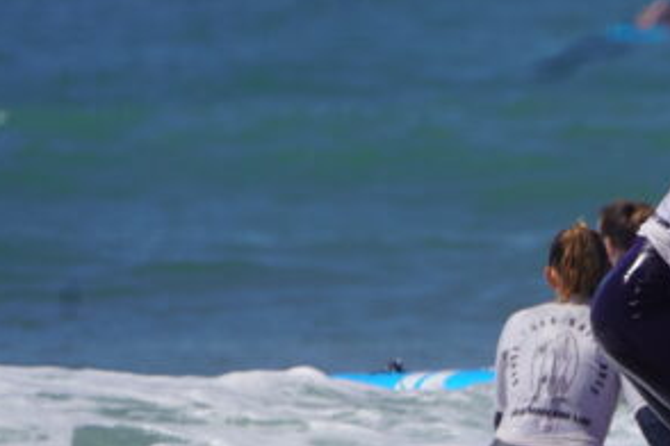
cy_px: 370
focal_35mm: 2087
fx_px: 38838
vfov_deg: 0.7
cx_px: 971
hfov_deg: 1.0
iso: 100
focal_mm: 600
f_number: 6.3
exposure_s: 1/1000
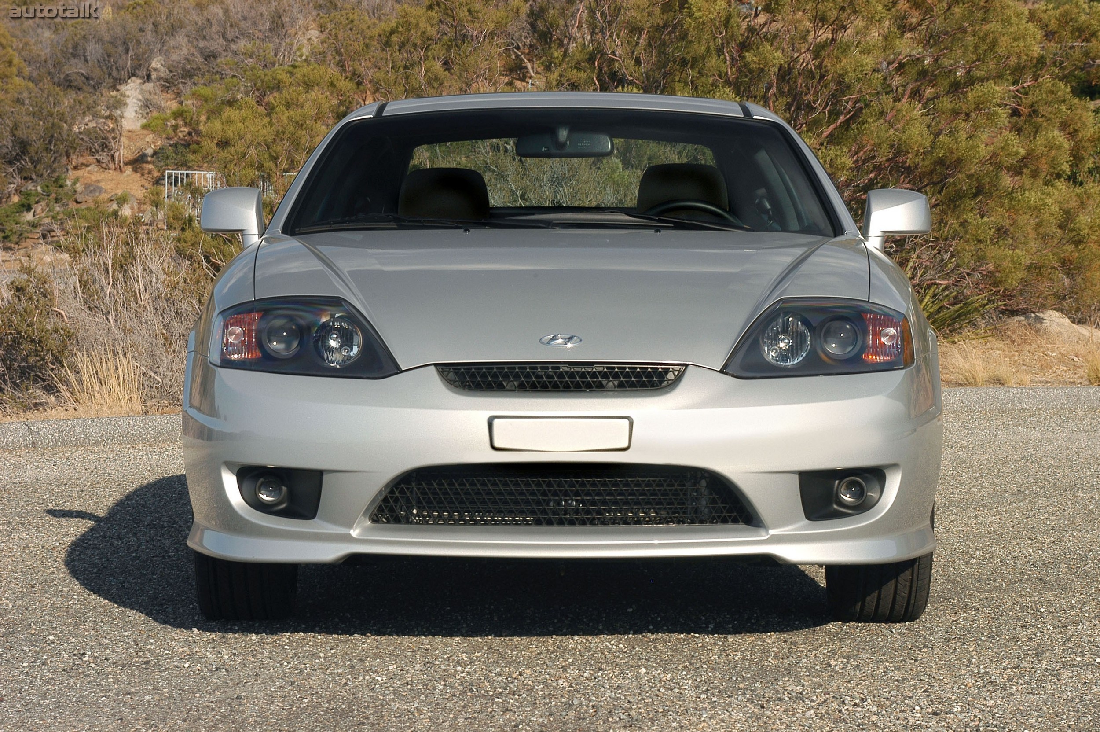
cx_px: 550
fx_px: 3206
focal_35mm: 105
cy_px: 366
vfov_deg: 13.0
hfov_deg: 19.5
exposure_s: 1/80
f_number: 14
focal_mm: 70
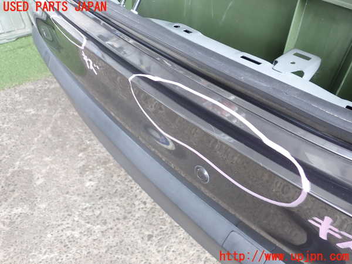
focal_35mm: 30
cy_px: 132
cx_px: 176
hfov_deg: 60.0
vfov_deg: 46.8
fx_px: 305
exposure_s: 1/50
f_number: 2.3
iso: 200
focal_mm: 5.4
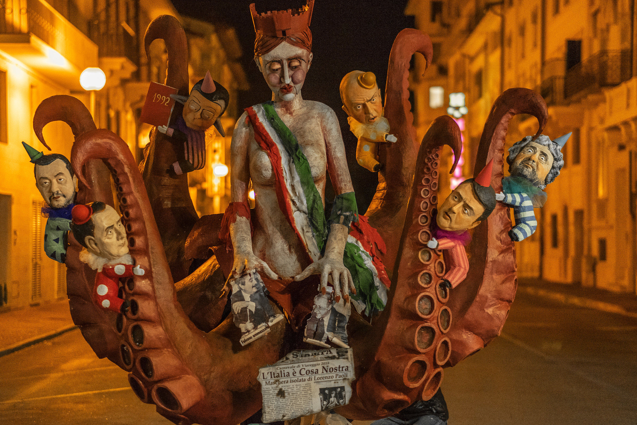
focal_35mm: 85
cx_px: 318
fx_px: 1504
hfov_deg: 23.9
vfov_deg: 16.1
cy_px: 214
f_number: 1.2
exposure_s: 1/125
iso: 2500
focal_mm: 56
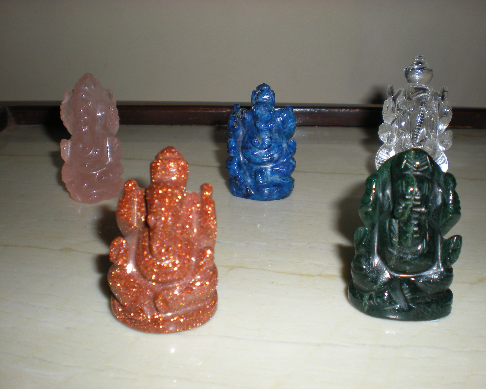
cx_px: 251
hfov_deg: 45.8
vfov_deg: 37.3
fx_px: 575
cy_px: 193
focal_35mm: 40
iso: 64
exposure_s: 1/60
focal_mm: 6.3
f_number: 3.1
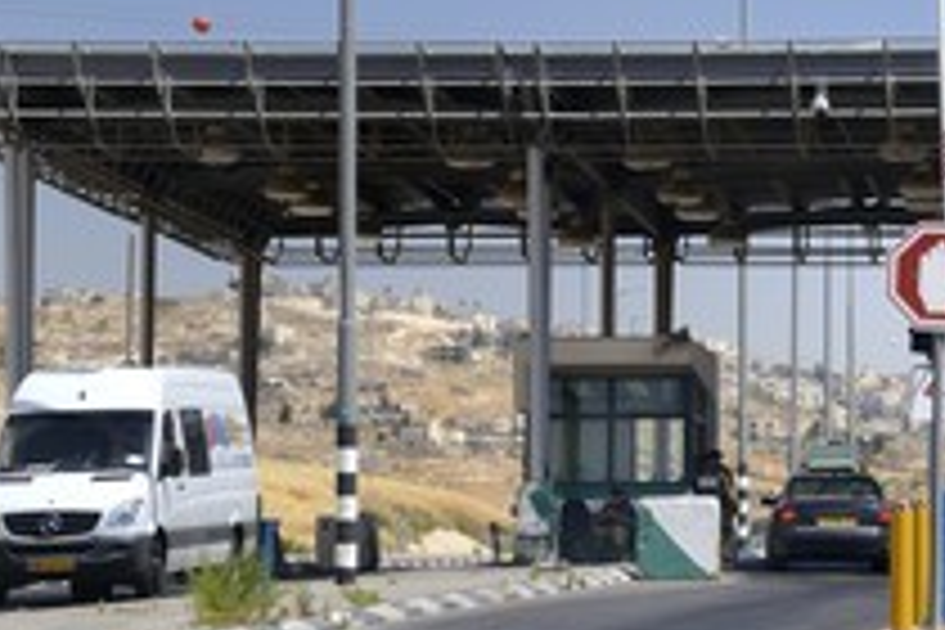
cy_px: 360
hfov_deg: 14.6
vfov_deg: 9.8
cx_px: 405
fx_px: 3675
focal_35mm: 140
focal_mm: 70
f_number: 5
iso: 100
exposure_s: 1/800
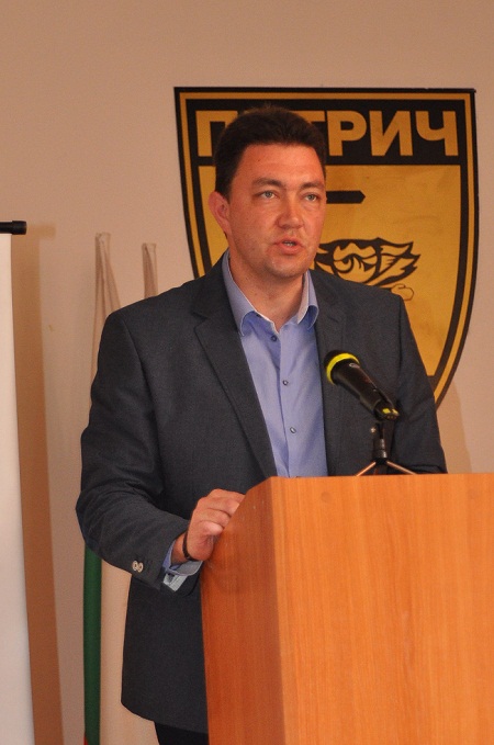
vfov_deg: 35.1
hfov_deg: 23.7
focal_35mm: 57
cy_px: 372
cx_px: 247
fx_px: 1178
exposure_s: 1/160
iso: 800
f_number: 3.2
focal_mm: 38
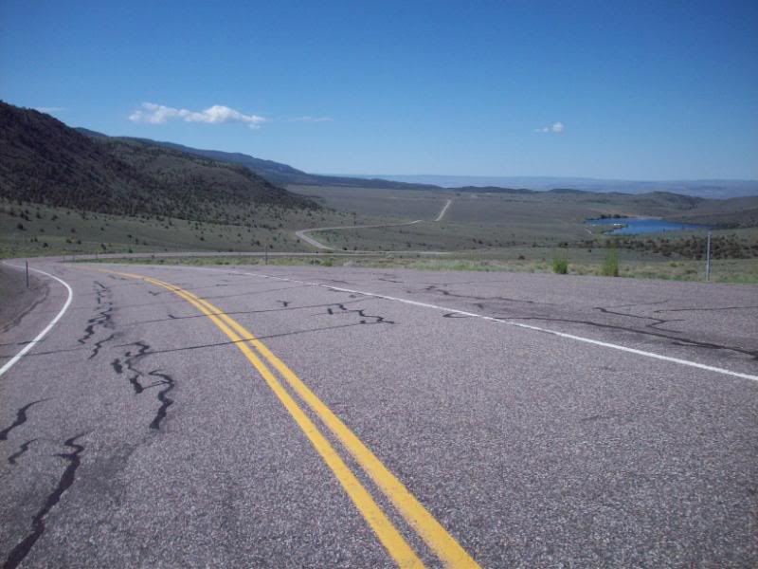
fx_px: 810
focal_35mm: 37
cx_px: 379
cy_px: 284
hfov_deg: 50.1
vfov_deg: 38.7
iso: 80
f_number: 5.6
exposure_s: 1/571
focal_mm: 6.2
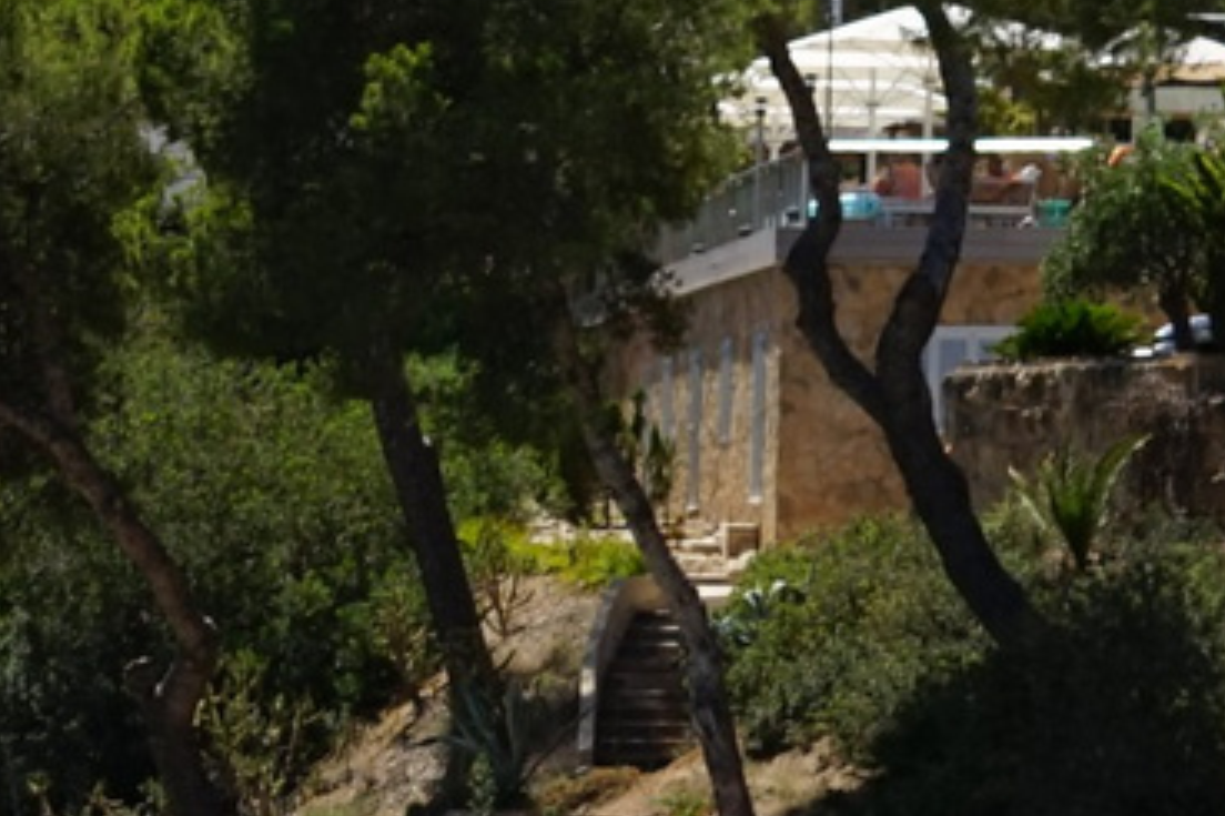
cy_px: 1644
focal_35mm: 348
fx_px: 11836
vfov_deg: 3.9
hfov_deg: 5.8
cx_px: -962
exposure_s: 1/320
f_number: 7.1
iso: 100
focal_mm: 50
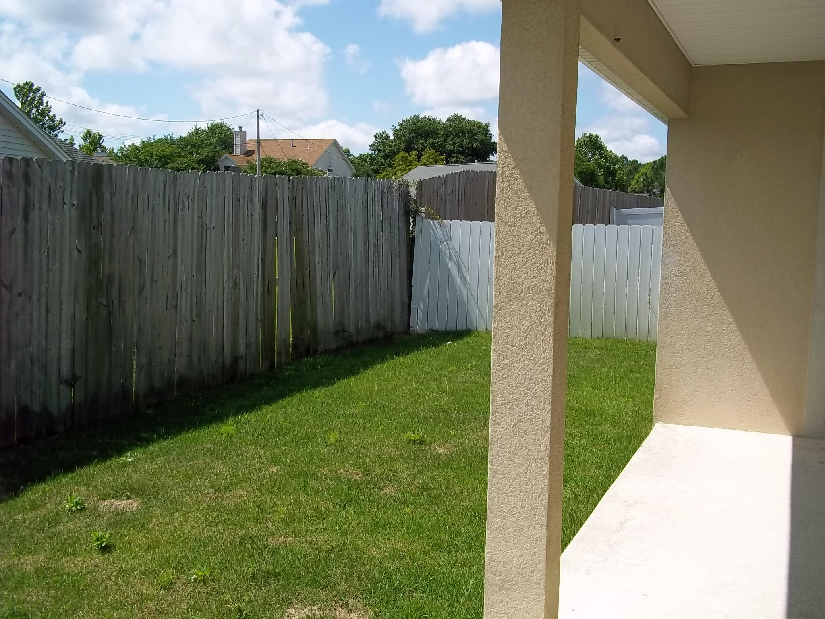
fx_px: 858
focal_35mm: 36
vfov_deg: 39.7
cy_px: 310
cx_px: 412
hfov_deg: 51.4
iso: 80
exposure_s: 1/250
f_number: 8
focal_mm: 6.5
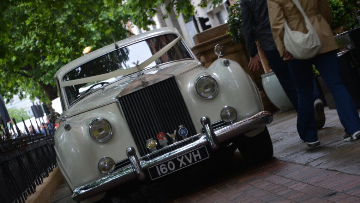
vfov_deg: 9.9
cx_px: 180
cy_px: 89
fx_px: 1174
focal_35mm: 123
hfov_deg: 17.4
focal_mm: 78
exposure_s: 1/80
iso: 400
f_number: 5.6
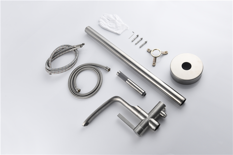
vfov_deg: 41.1
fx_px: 207
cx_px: 116
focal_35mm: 32
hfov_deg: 58.7
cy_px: 78
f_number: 10
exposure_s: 1/125
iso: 100
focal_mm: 32
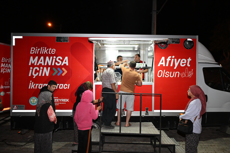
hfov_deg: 73.7
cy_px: 76
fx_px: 153
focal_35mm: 24
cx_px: 115
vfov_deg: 53.1
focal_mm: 24
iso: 4000
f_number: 7.1
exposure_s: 1/200
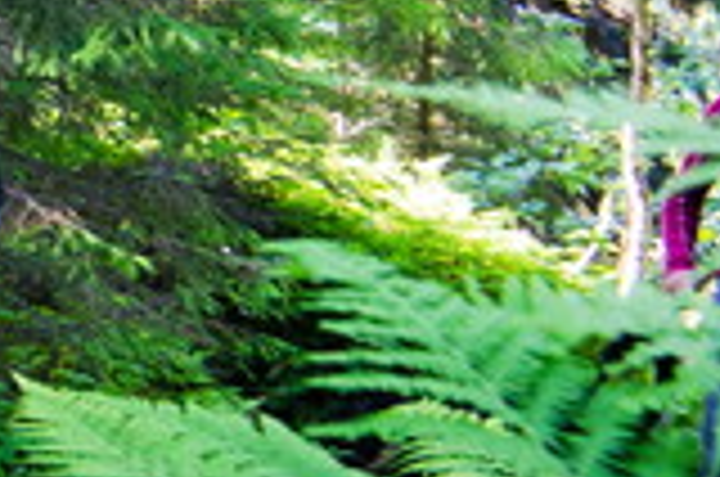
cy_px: 252
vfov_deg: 12.6
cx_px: -130
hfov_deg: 18.1
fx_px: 2156
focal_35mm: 108
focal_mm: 12
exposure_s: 1/50
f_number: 4
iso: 320
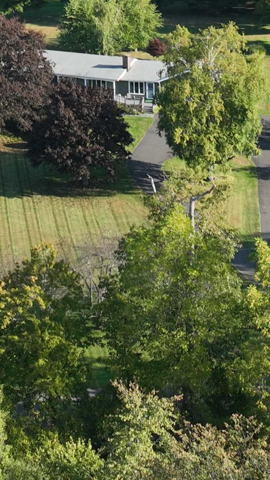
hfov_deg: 10.8
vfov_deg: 17.7
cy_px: -223
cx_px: -113
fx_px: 1388
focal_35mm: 109
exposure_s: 1/1250
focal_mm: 12.29
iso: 150
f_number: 2.8
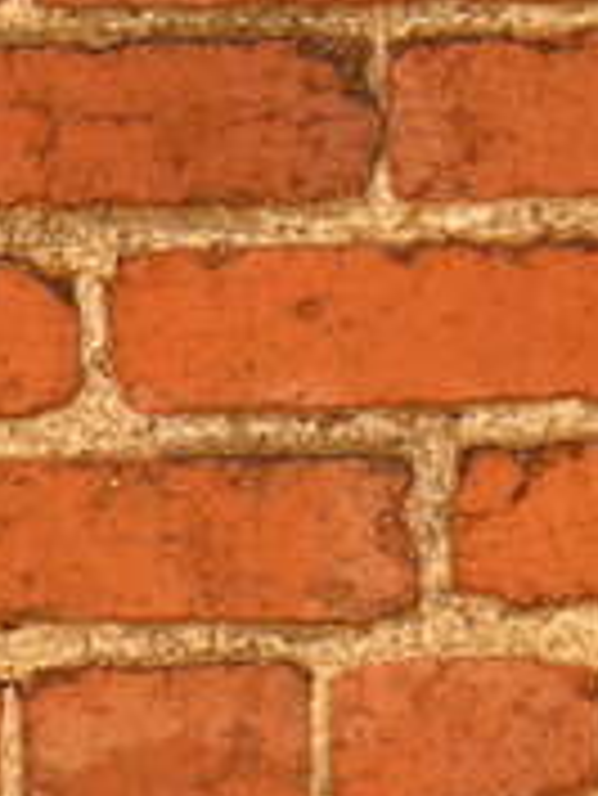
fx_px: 22293
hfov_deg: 1.5
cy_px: 1079
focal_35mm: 969
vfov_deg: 2.0
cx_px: -746
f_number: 5.6
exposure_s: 1/80
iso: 100
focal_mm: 38.2
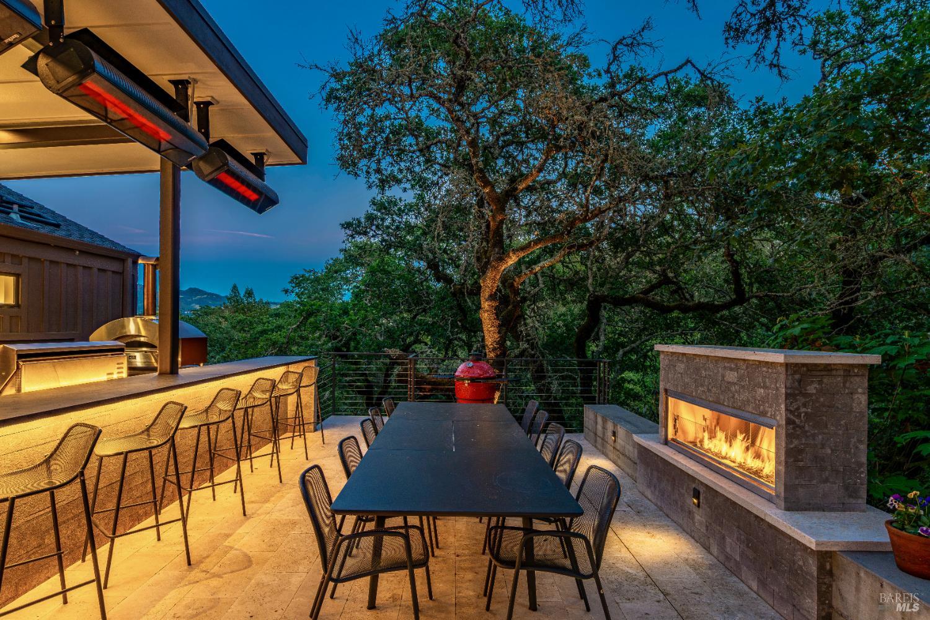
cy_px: 310
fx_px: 491
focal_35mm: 19
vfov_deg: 64.5
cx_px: 465
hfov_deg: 86.9
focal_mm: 19
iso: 160
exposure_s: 1/1.67
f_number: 11
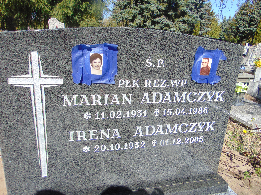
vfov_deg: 54.9
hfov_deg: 69.4
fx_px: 188
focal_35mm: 25
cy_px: 98
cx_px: 130
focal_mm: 4.5
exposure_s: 1/1000
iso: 80
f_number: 3
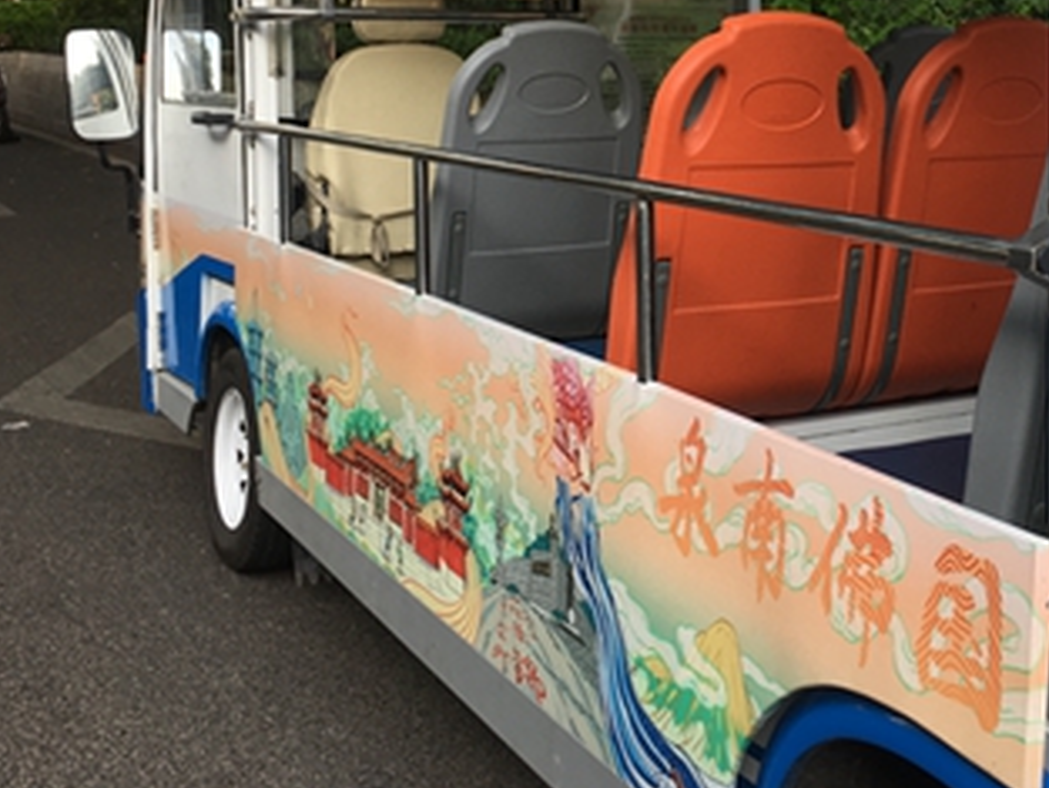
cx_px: 761
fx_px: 1546
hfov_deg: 36.8
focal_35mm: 51
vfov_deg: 27.9
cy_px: 143
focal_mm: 4.15
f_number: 2.2
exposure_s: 1/100
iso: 25
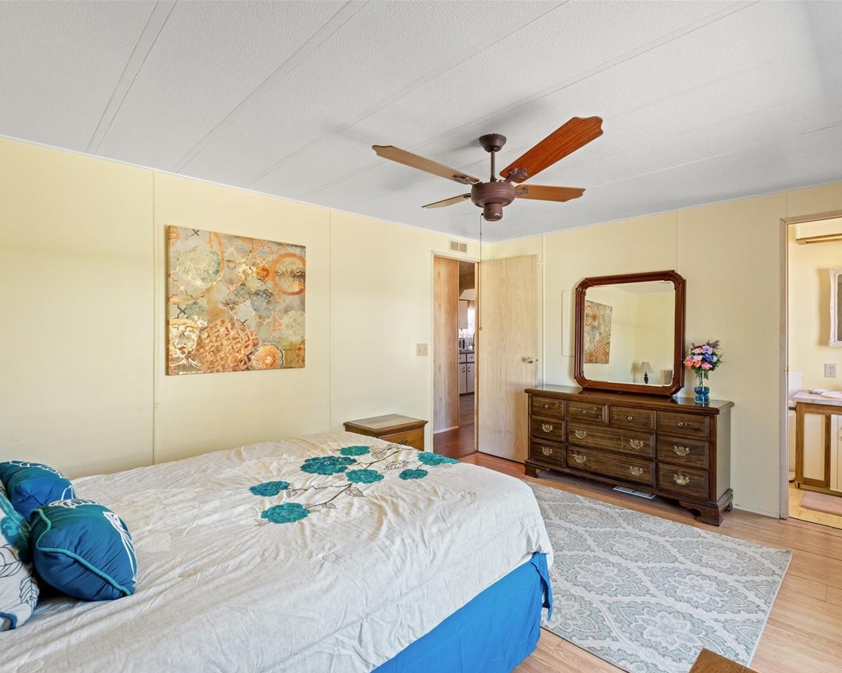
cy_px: 338
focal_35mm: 18
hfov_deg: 86.8
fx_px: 445
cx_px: 432
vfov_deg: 74.3
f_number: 7.1
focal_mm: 10.5
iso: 400
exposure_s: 1/10
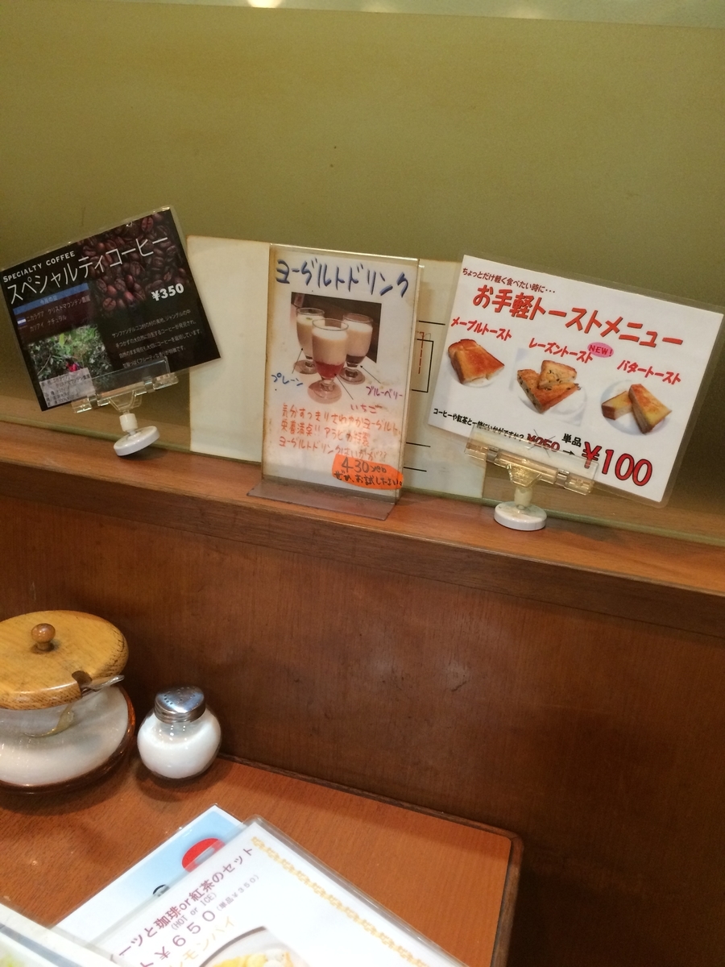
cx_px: 362
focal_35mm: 29
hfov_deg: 48.2
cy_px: 484
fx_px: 810
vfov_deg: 61.7
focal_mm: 4.15
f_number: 2.2
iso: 200
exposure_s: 1/30
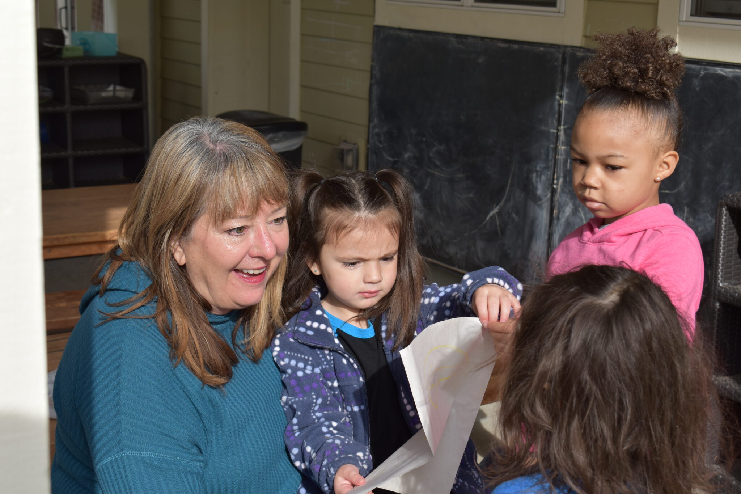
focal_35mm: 60
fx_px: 1235
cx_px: 370
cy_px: 247
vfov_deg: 22.6
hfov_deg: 33.4
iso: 200
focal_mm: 40
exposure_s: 1/250
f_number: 8
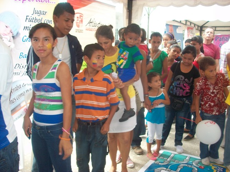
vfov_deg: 41.8
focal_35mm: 34
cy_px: 86
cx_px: 115
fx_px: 226
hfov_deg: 53.9
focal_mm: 5.7
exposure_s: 1/80
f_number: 2.8
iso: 80
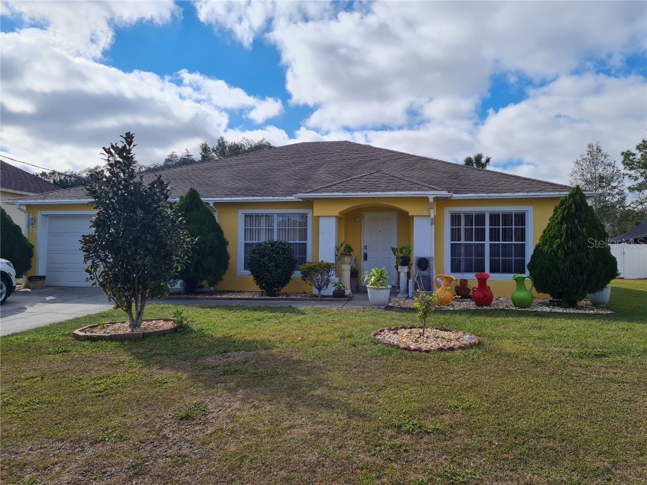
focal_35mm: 26
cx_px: 324
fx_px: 486
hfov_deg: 67.3
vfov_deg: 53.1
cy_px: 242
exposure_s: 1/3792
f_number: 1.8
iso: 50
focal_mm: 5.4
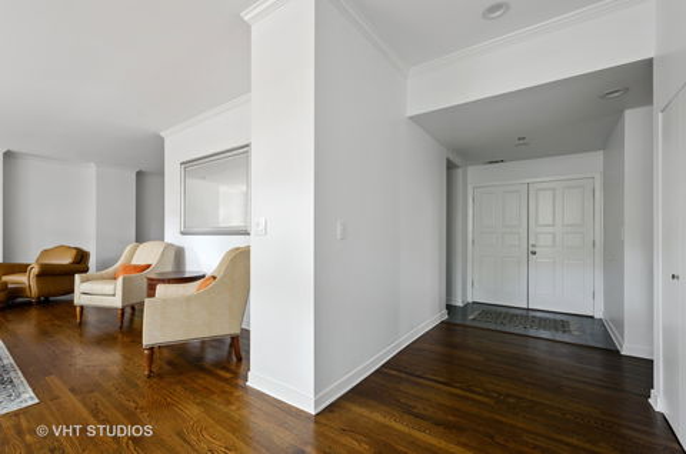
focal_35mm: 15
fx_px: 285
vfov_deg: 77.1
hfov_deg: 100.5
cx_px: 343
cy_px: 227
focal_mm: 10
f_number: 9
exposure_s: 1.3
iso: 250
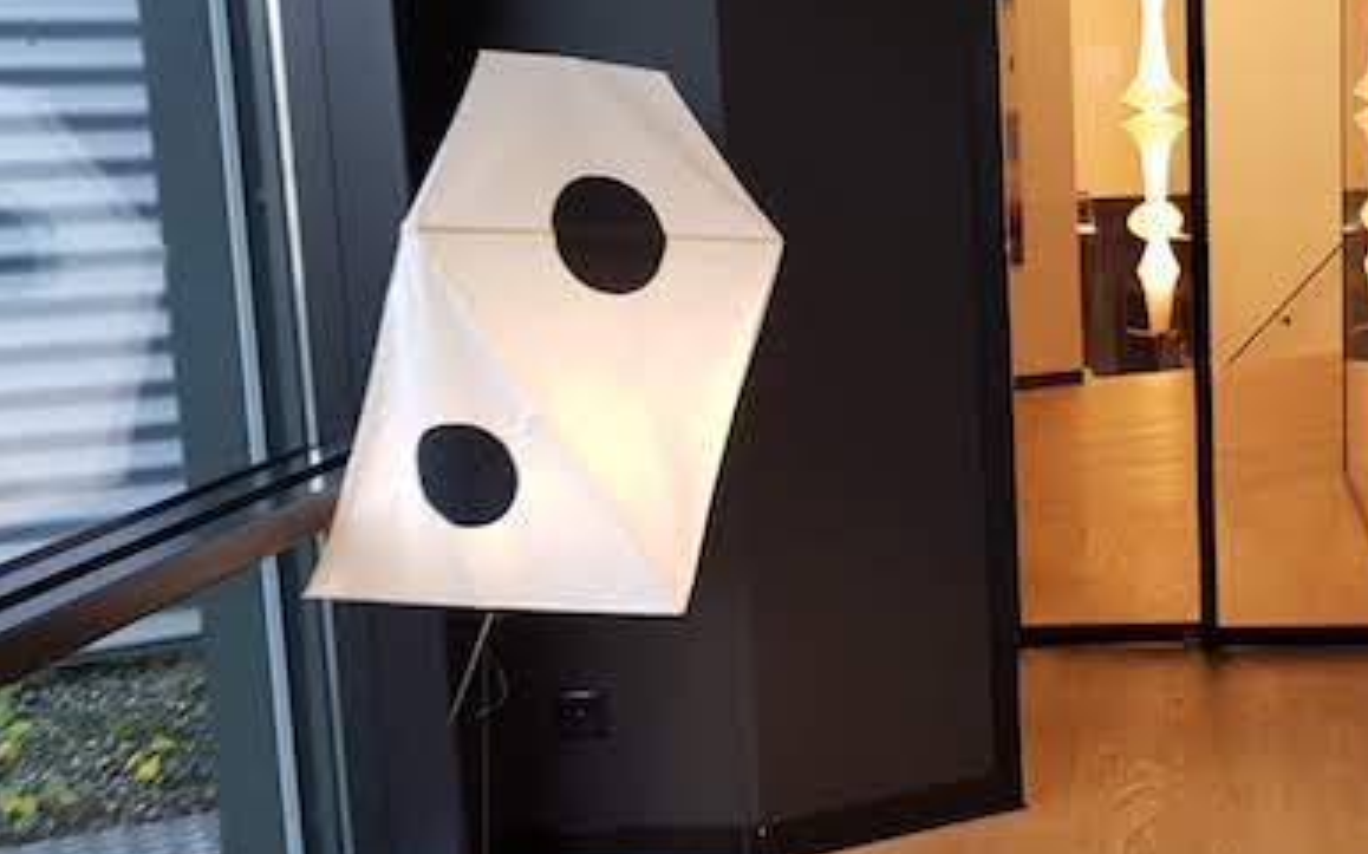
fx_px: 1864
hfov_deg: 38.6
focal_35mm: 50
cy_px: 466
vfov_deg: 25.8
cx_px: 1120
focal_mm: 4.2
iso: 64
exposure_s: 1/50
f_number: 1.7
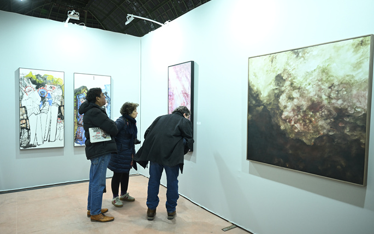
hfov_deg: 72.6
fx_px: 255
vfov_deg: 49.3
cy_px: 121
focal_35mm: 25
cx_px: 188
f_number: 2.8
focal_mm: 24
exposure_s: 1/160
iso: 640
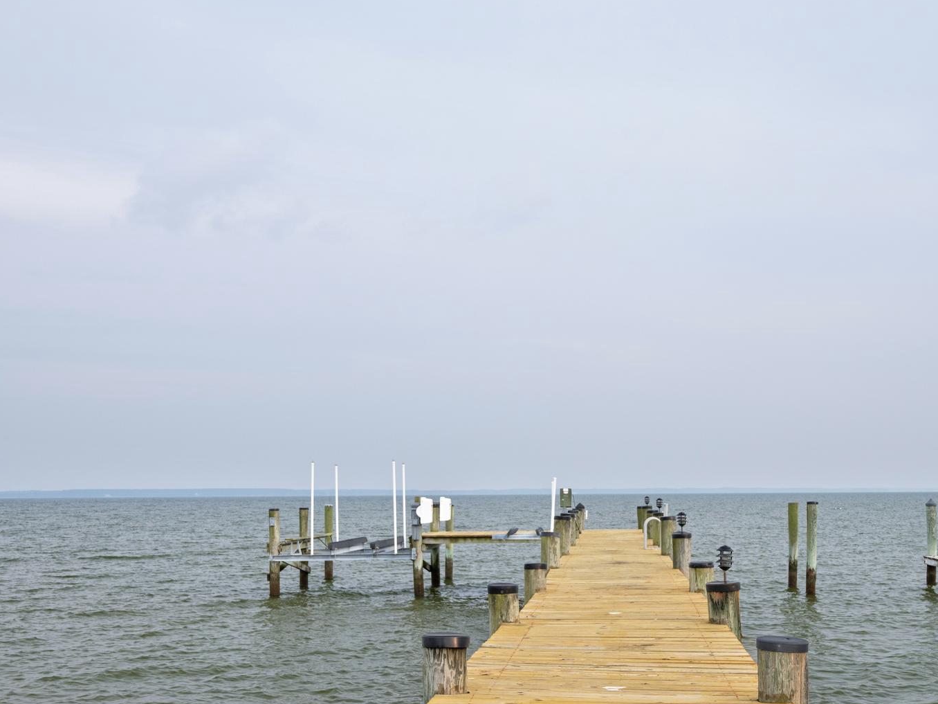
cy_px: 446
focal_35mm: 46
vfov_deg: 31.5
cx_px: 518
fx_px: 1239
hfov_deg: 41.4
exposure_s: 1/200
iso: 500
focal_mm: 31.5
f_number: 5.6
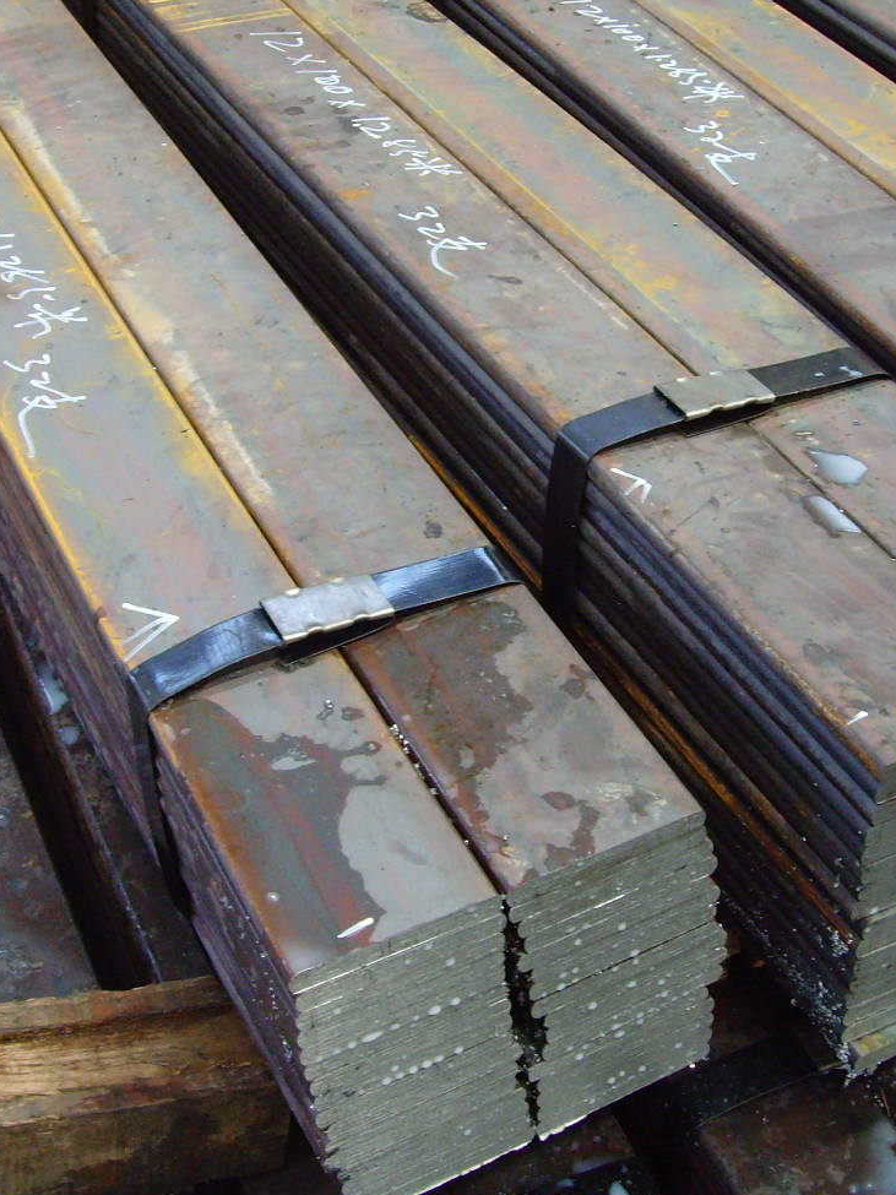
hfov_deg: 22.9
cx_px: 476
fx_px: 2209
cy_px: 498
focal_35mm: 64
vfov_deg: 30.2
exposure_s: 1/45
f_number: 3.5
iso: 200
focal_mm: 6.6
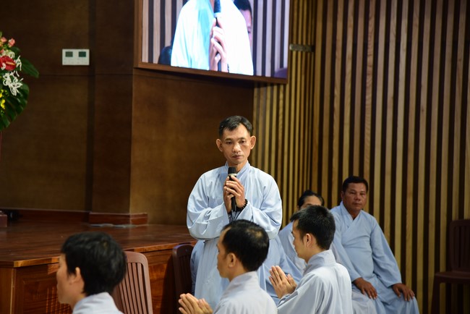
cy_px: 157
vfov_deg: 12.5
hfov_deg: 18.6
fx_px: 1437
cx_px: 235
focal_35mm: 110
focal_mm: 110
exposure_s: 1/80
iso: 1000
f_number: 4.5
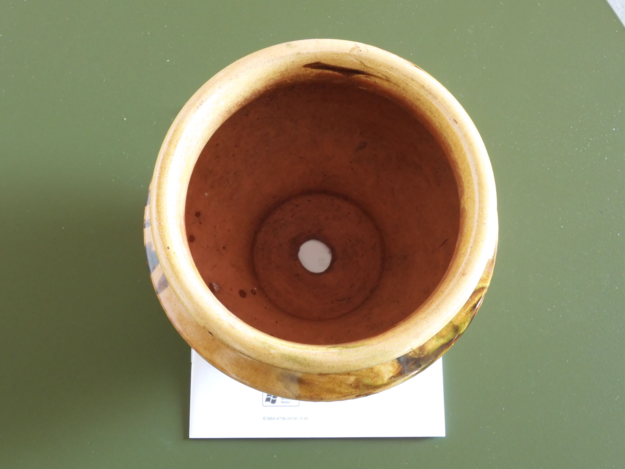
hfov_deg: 42.1
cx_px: 312
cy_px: 234
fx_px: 812
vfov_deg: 32.2
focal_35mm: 45
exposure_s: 1/15
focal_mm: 8
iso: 400
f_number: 4
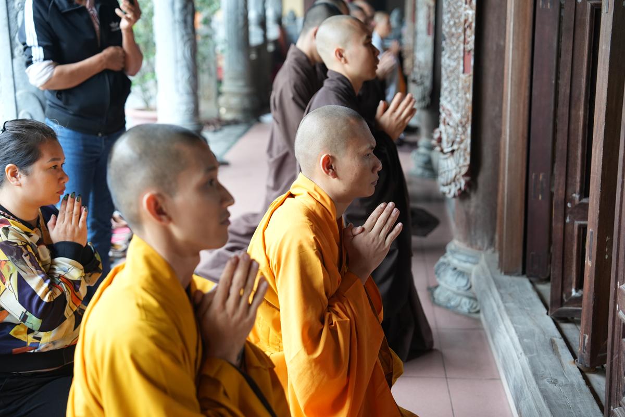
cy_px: 208
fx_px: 972
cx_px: 312
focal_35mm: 56
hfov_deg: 35.6
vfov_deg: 24.2
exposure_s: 1/100
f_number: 2.8
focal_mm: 56
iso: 1250
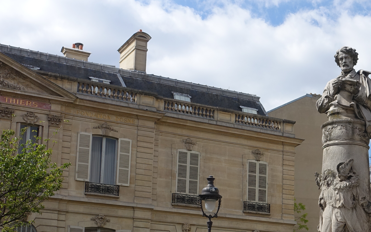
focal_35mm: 72
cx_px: 346
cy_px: 207
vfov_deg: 17.8
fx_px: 728
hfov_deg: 27.4
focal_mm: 12.99
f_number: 5.6
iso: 125
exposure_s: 1/640
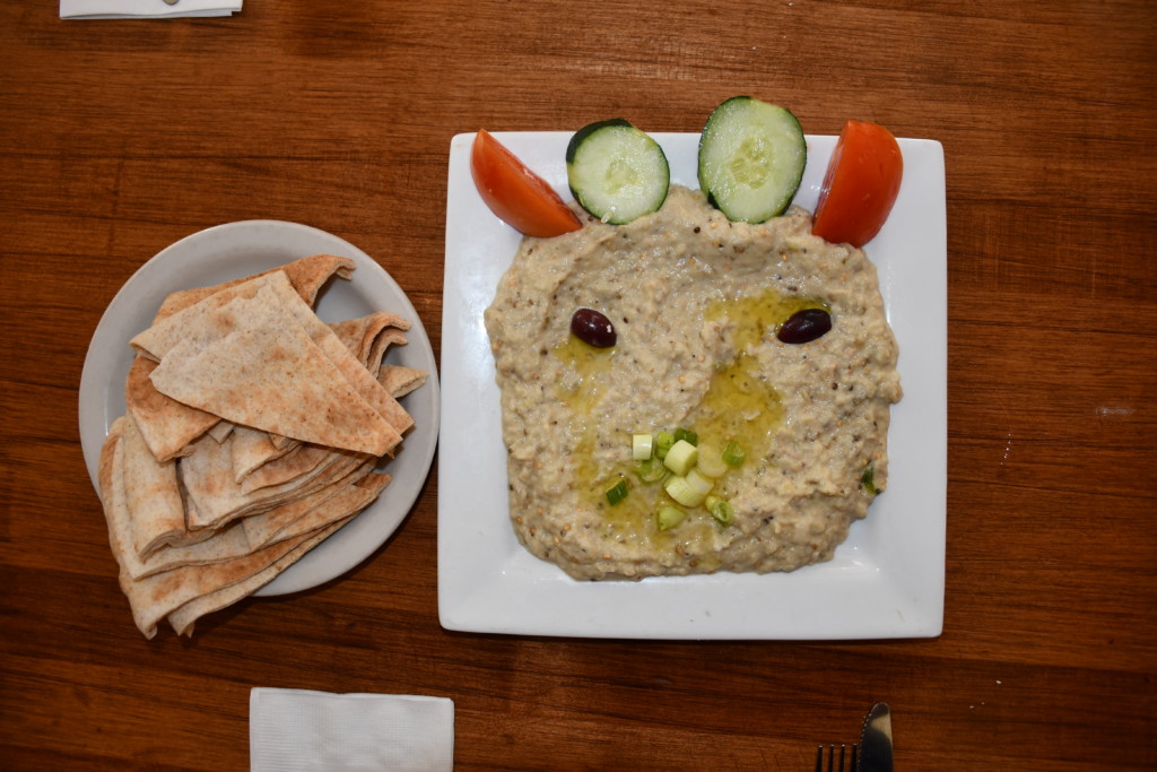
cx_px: 578
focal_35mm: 30
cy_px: 386
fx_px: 964
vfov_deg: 43.6
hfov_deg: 61.9
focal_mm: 20
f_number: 3.5
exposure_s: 1/80
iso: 400
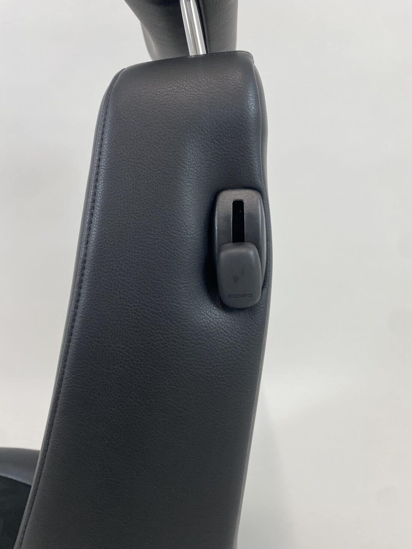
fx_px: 413
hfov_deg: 53.1
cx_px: 206
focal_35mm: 26
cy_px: 274
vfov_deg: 67.3
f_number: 1.8
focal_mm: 4.25
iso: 100
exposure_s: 1/100
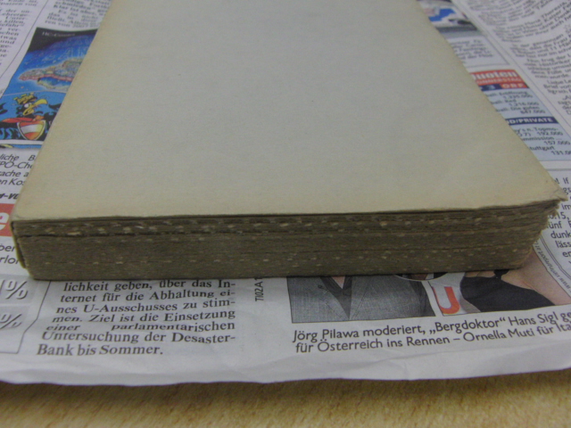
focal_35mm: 30
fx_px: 495
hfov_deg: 60.0
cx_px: 286
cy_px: 214
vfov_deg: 46.8
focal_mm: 5.3
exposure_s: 1/100
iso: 400
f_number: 2.8
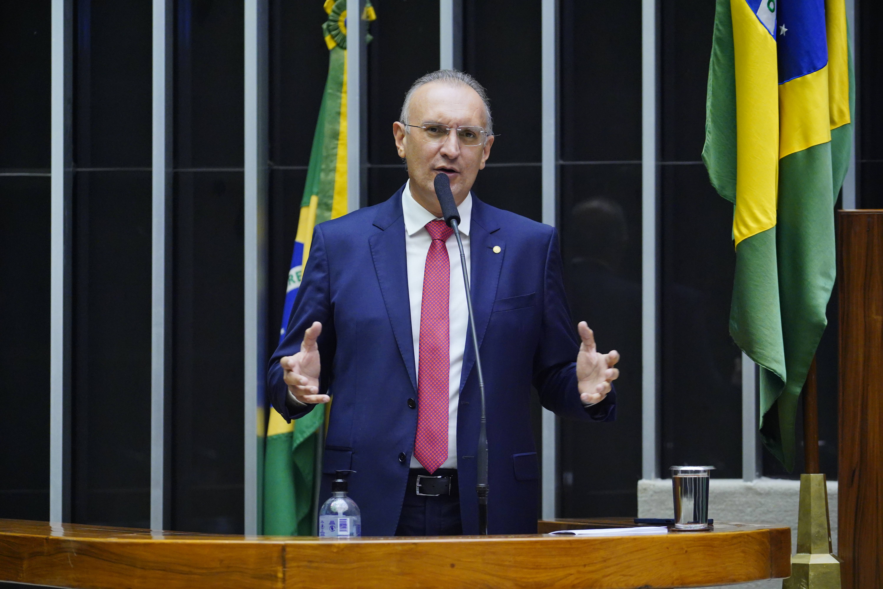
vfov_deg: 10.7
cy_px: 294
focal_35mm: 128
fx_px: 3139
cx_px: 442
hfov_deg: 16.0
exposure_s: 1/160
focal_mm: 128
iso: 3200
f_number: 4
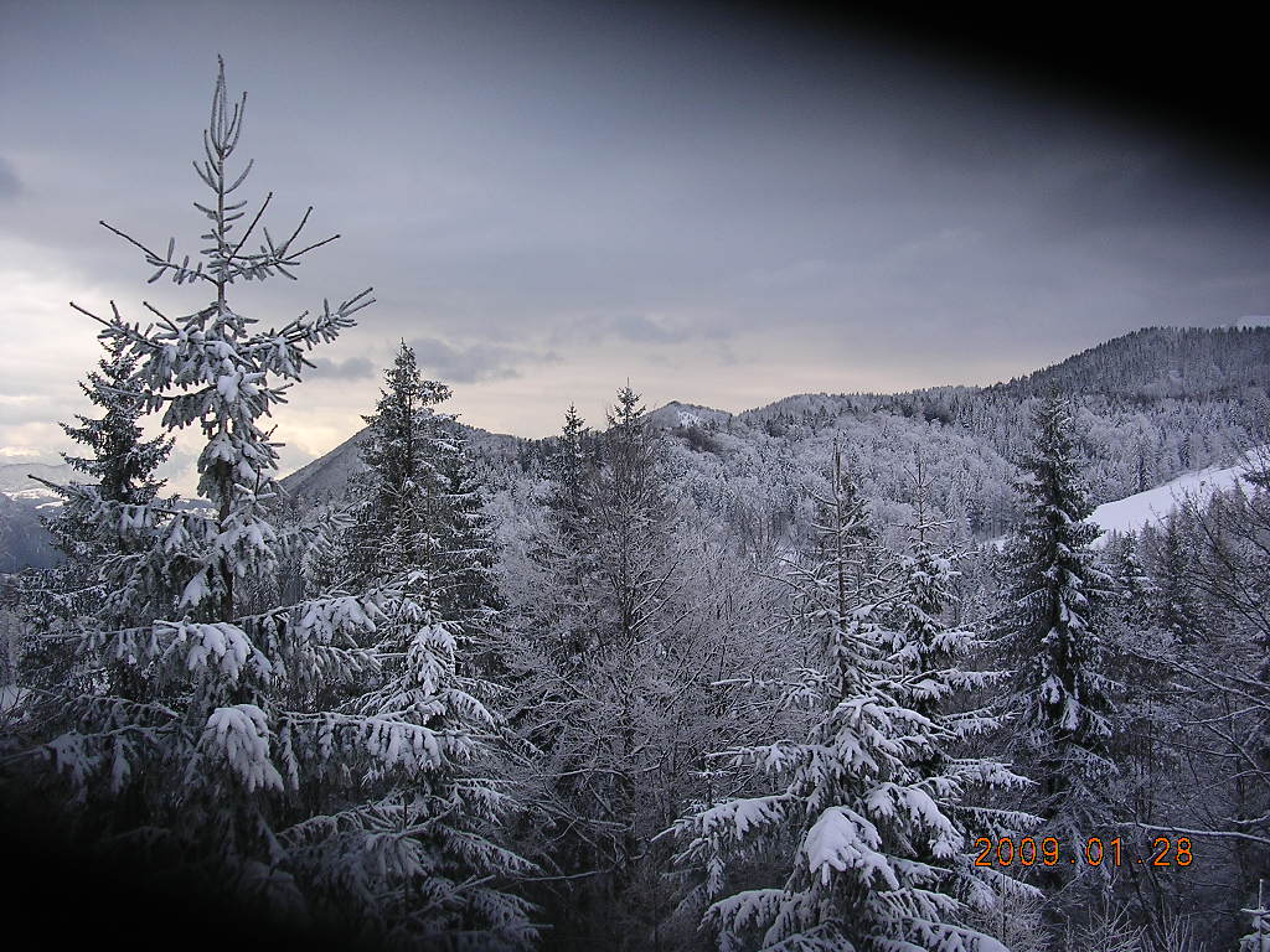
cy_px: 476
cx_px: 635
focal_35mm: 38
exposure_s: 1/343
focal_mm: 5.8
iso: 100
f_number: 2.8
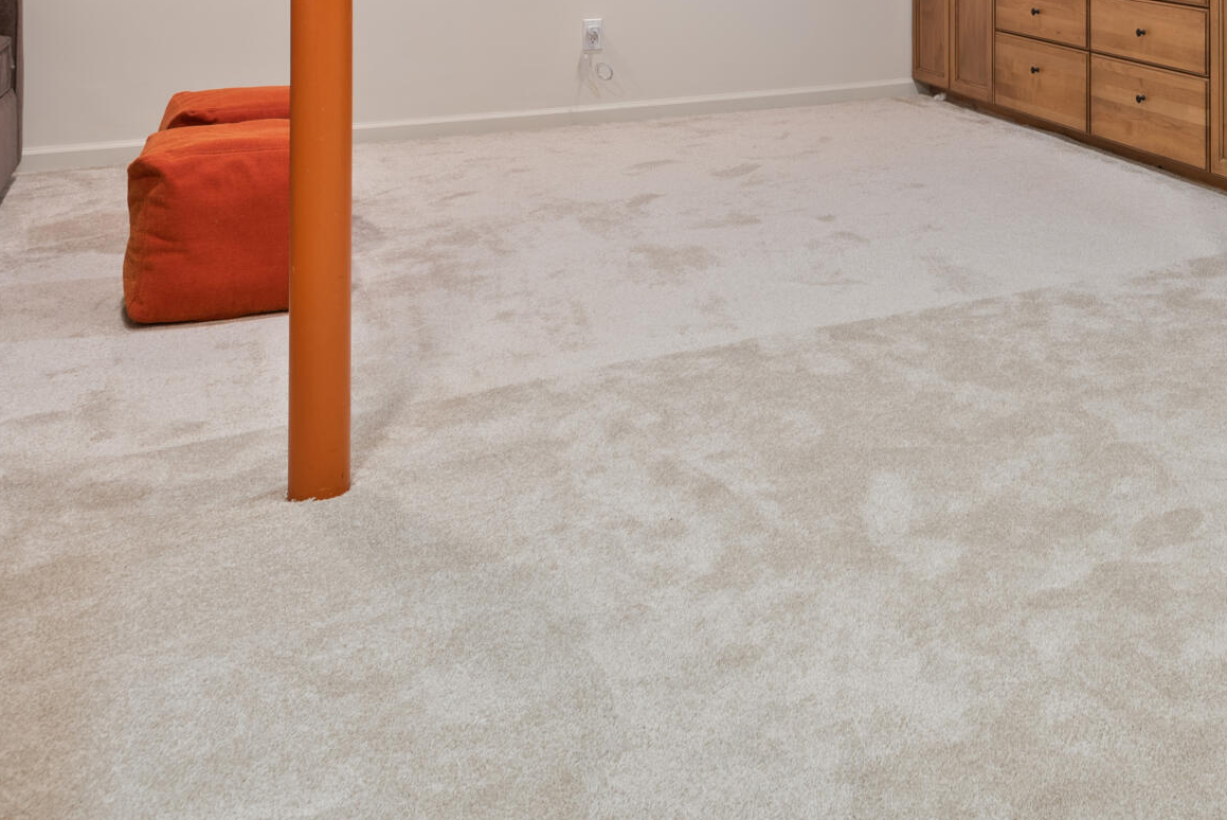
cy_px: -13
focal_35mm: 44
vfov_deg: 28.5
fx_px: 1500
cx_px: 1067
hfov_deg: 41.5
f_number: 7.1
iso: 100
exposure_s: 2.5
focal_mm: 17
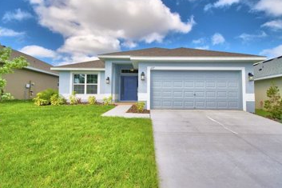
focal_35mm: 17
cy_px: 90
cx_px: 149
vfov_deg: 70.4
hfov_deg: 93.2
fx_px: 133
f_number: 4.5
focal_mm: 10
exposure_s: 1/1250
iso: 100
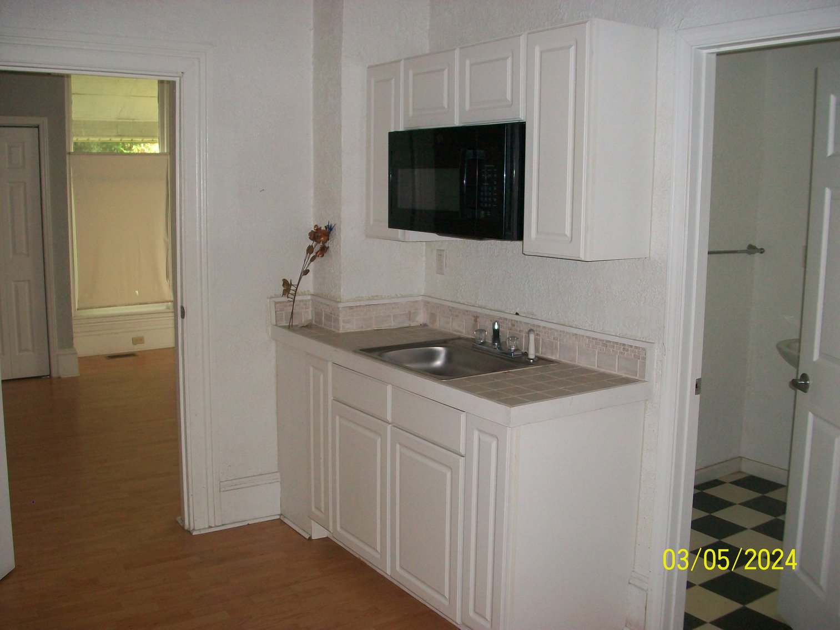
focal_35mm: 34
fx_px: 825
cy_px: 315
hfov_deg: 54.0
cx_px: 420
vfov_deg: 41.8
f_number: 2.8
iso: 120
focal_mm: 5.7
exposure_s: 1/60
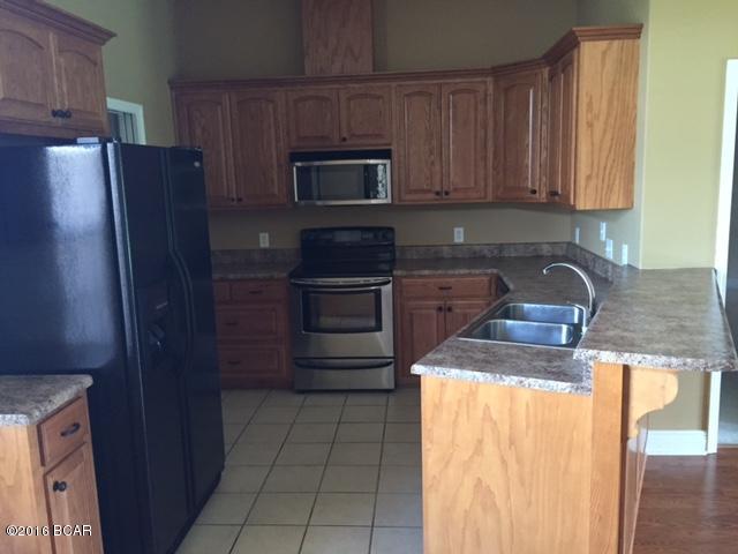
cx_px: 369
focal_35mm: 29
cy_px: 277
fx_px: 618
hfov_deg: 61.7
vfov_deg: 48.2
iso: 250
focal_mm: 4.15
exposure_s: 1/30
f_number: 2.2
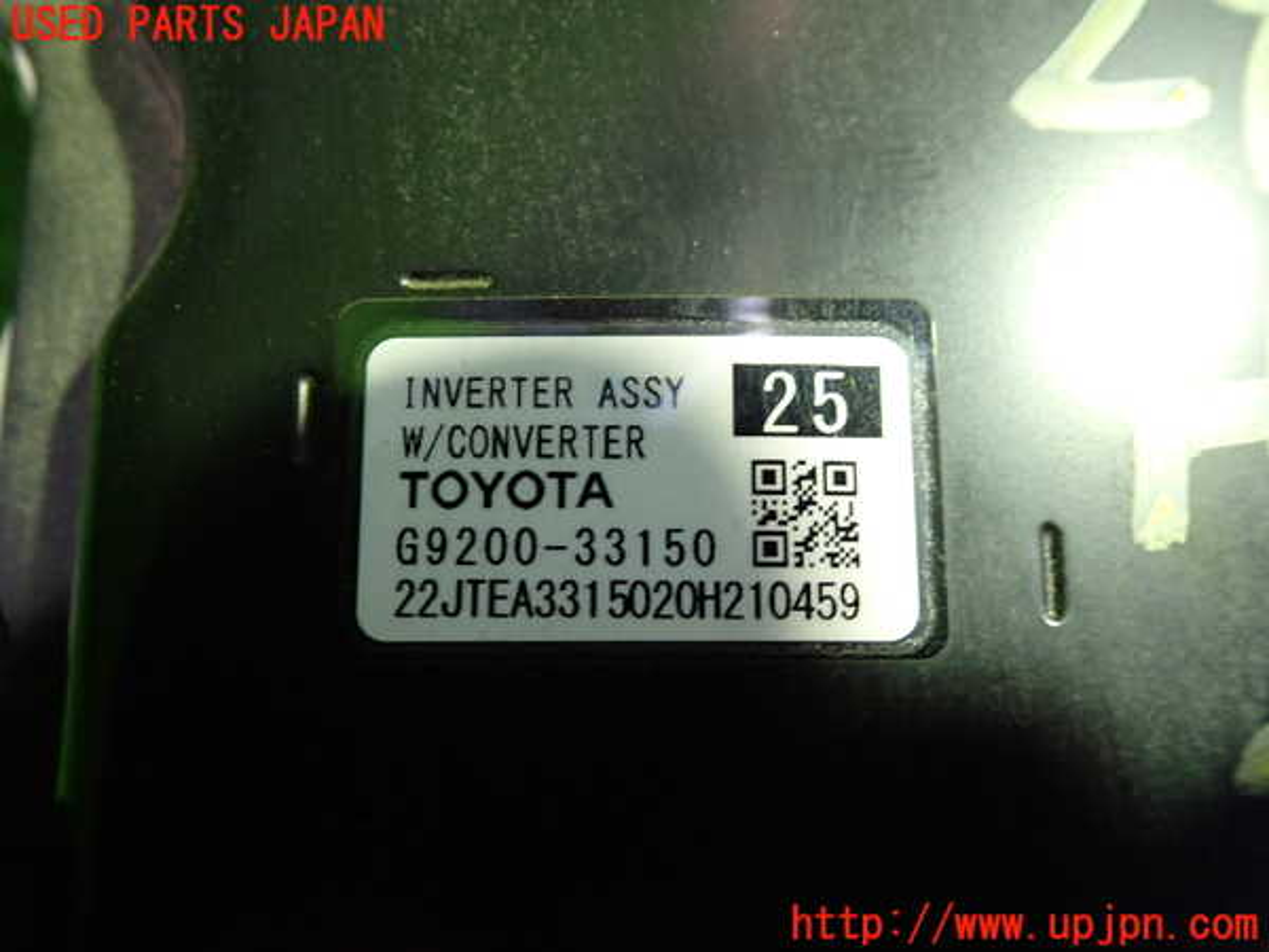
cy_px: 476
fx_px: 1100
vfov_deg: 46.8
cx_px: 634
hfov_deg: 60.0
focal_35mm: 30
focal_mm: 5.4
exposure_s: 1/30
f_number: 2.3
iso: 500
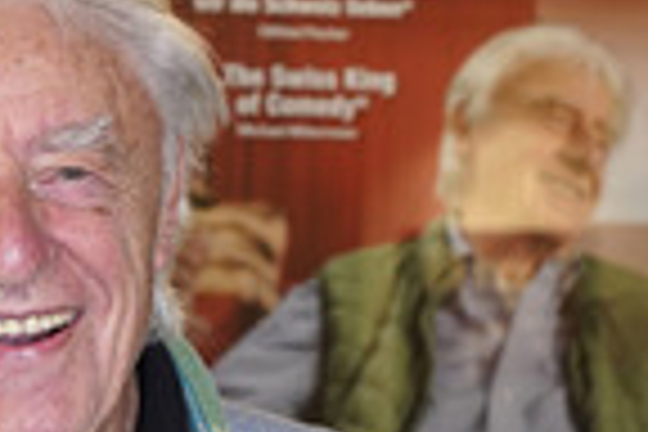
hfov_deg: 12.3
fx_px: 2934
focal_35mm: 163
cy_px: 486
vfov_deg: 8.4
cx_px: -133
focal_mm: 52
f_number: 5.6
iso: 2000
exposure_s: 1/100
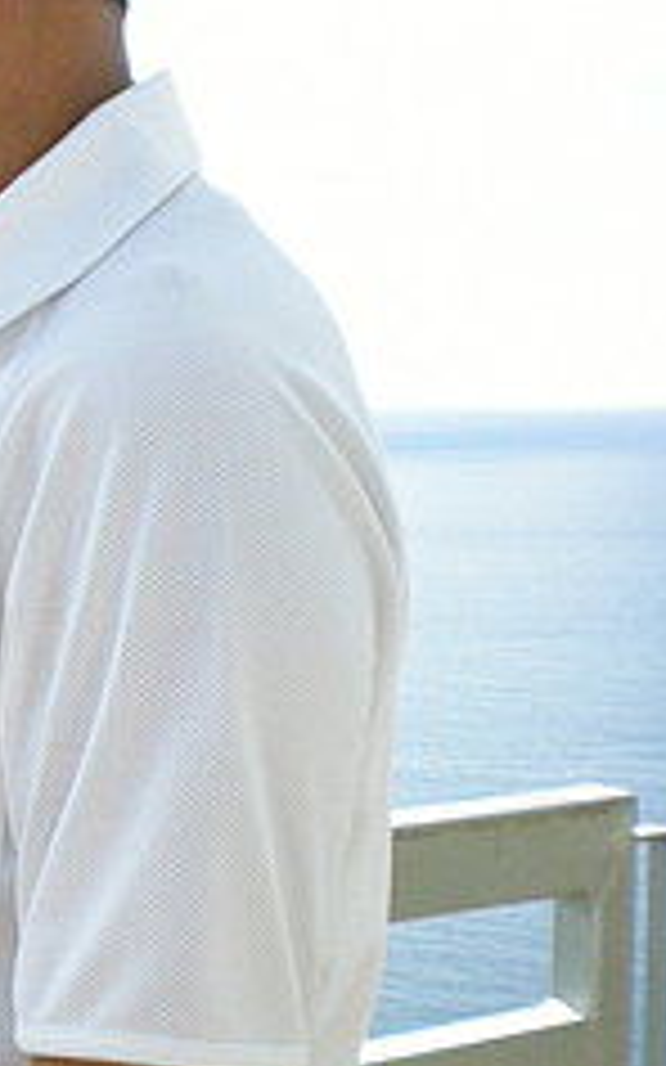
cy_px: 650
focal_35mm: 85
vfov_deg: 24.3
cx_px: -288
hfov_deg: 14.5
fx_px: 2470
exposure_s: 1/1000
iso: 400
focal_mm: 6.3
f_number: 4.6
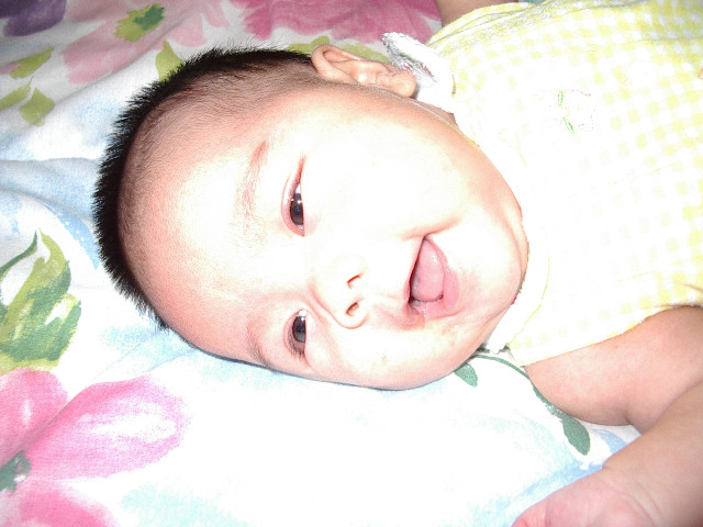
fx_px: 772
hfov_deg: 49.0
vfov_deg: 37.7
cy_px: 264
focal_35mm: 38
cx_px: 352
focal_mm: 5.8
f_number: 2.6
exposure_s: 1/60
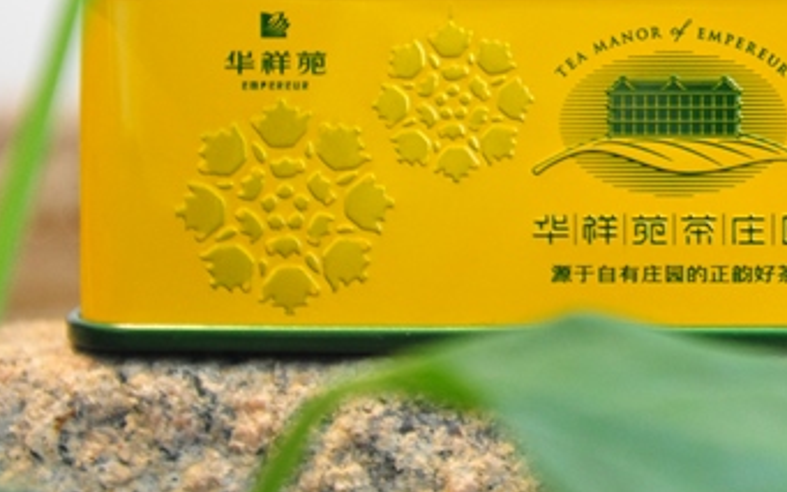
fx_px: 3174
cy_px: 28
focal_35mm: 148
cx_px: 801
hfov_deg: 13.9
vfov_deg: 8.8
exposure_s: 1/60
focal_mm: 62
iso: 3200
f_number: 4
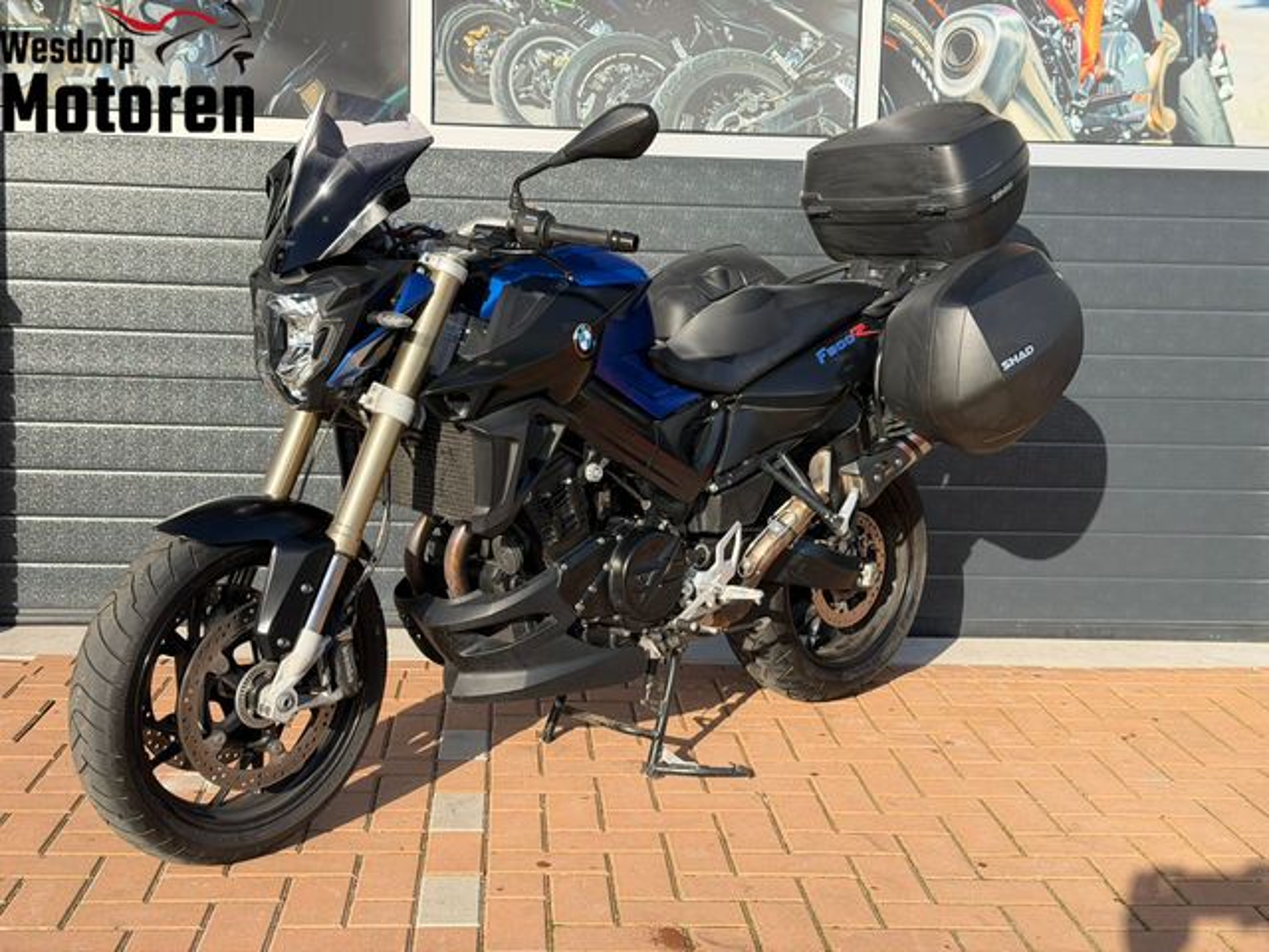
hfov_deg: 39.7
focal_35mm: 48
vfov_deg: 30.3
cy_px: 476
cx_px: 634
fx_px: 1760
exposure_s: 1/2865
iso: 100
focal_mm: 6.76
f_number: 1.78
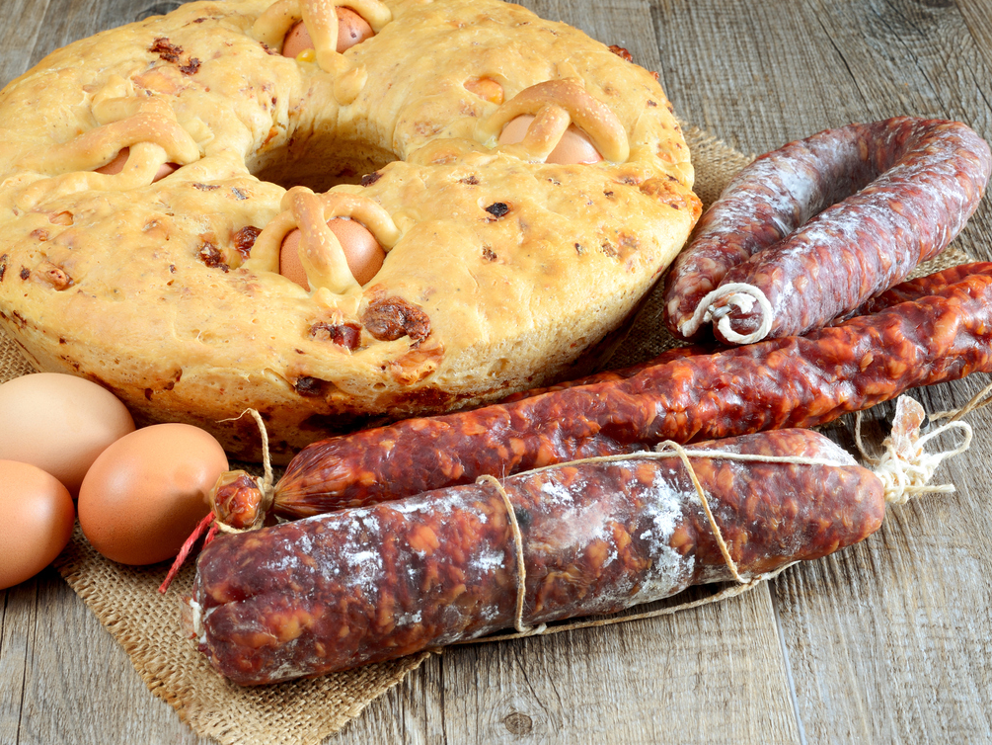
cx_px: 443
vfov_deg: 20.4
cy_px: 335
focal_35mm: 72
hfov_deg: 27.0
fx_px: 2064
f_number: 18
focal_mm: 60
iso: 160
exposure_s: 2.5
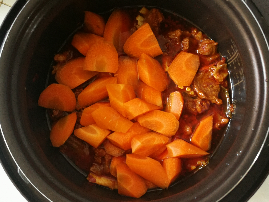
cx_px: 134
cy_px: 101
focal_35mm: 34
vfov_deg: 41.8
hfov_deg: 54.0
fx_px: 264
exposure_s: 1/25
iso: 320
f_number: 2.2
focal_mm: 3.95
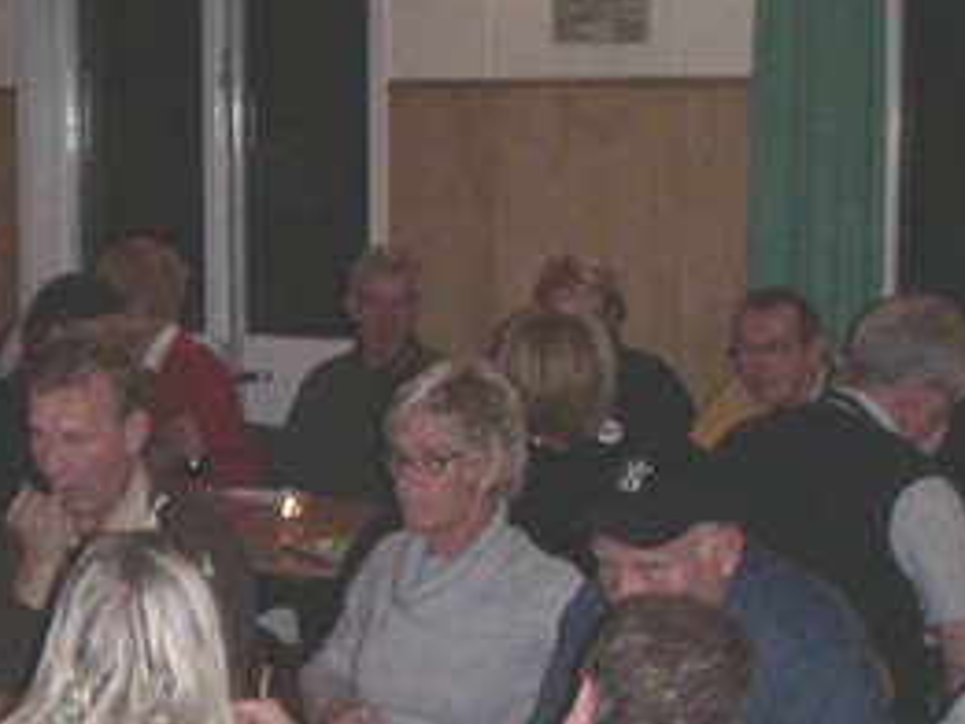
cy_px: 545
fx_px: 2845
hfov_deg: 19.1
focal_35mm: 102
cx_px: 266
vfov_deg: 14.5
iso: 160
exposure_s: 1/50
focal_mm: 6
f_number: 2.8
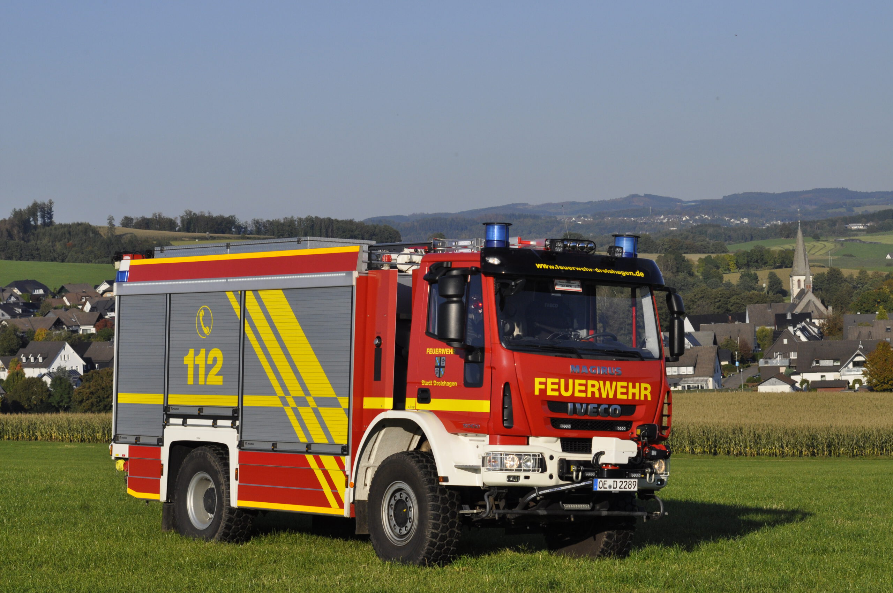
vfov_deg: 13.0
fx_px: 2601
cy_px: 296
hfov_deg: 19.5
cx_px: 446
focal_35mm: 105
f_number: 10
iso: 500
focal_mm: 70
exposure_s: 1/1600
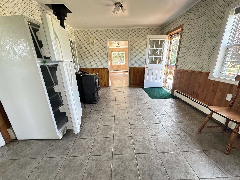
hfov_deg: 102.1
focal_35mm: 14
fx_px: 97
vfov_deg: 85.7
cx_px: 120
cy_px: 90
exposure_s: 1/99
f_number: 2.2
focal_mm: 2.22
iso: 200
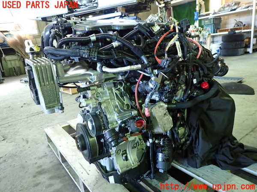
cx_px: 128
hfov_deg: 69.4
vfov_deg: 54.9
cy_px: 96
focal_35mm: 25
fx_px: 186
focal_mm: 4.5
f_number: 2
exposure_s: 1/30
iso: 500
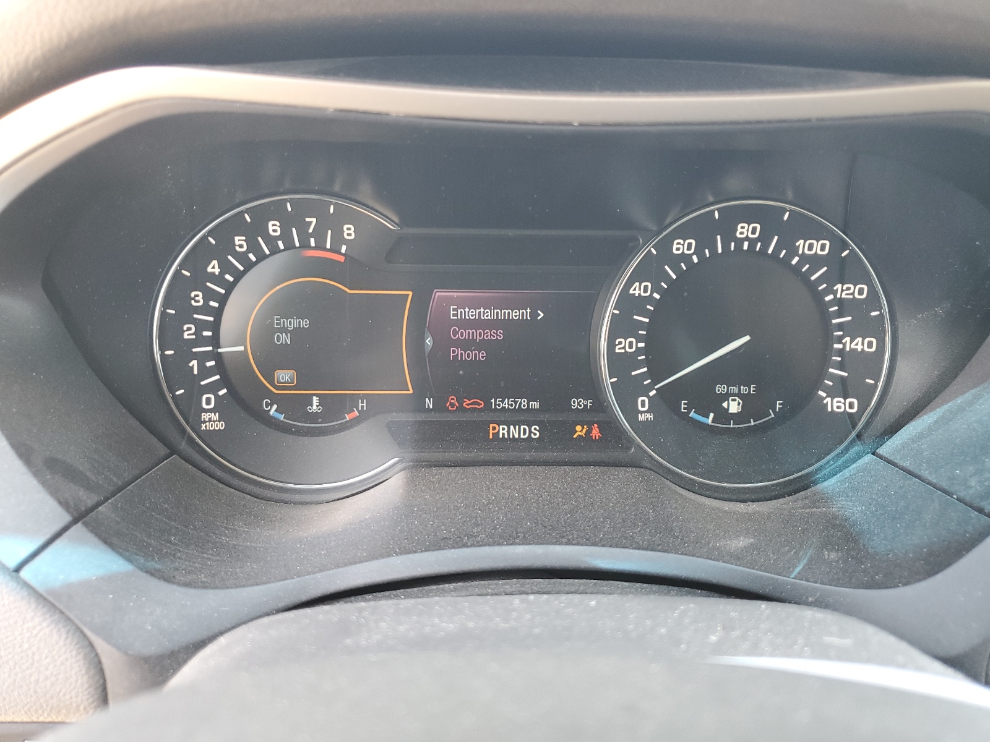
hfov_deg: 67.3
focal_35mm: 26
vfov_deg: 53.1
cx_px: 495
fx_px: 744
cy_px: 371
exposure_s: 1/60.2
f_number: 1.5
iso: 73
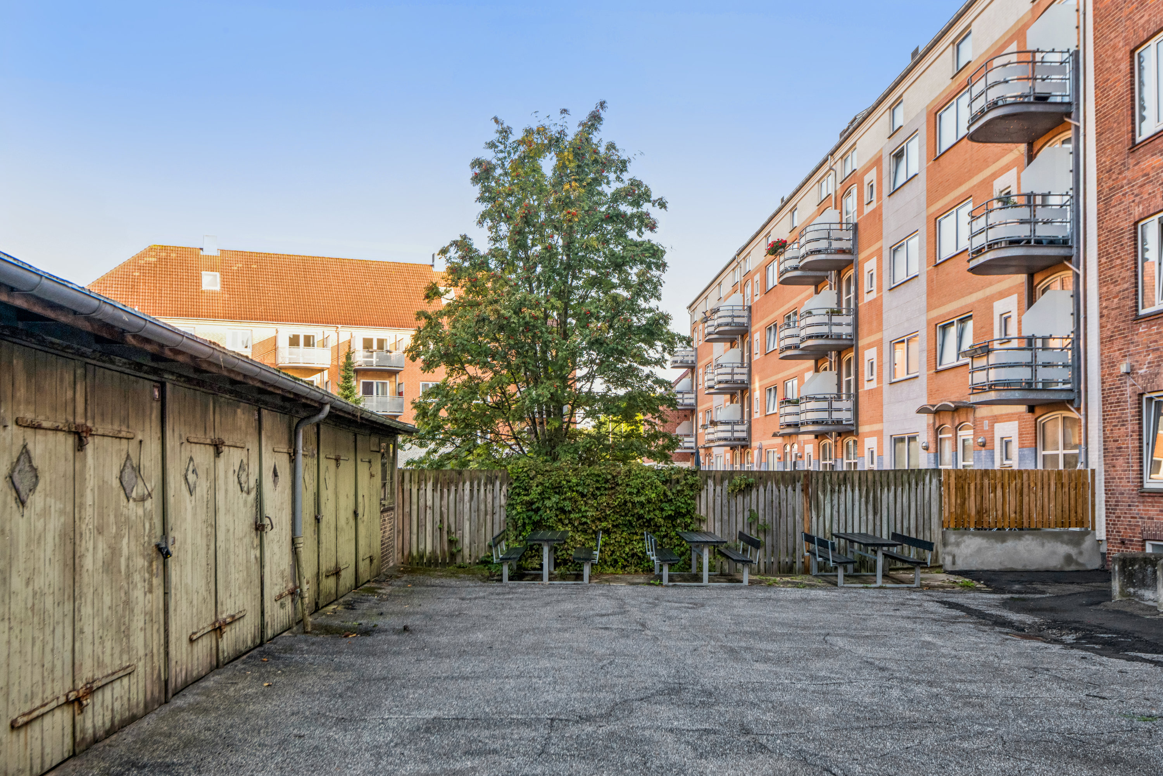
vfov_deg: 41.1
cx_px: 582
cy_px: 388
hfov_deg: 58.7
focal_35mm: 32
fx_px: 1034
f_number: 11
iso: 800
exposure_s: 1/100
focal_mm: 32
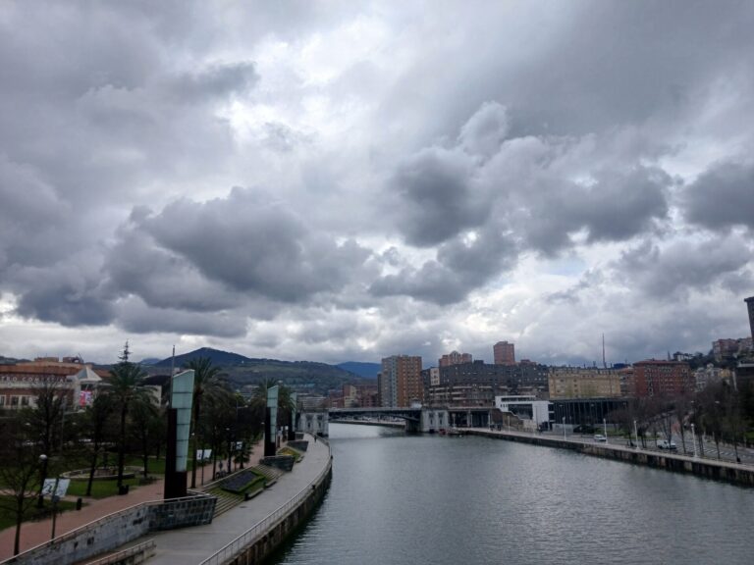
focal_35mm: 26
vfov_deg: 53.1
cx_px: 377
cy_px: 282
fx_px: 566
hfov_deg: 67.3
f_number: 1.8
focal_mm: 3.98
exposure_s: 1/1127
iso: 20
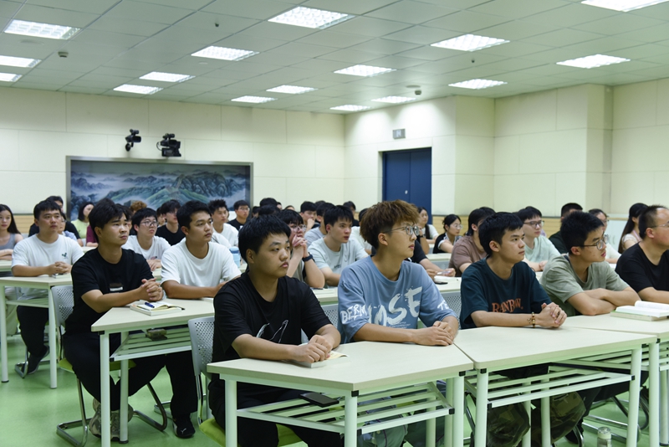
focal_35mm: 38
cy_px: 224
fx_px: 706
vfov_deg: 35.1
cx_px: 334
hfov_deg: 50.7
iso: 800
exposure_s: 1/160
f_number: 5
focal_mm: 38
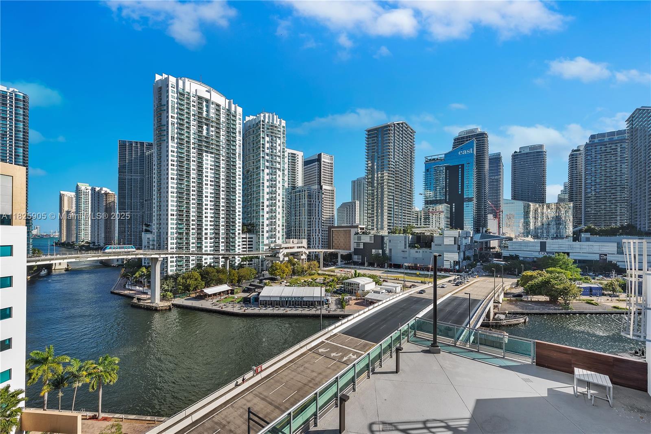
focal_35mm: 14
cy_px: 217
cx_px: 326
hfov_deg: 104.2
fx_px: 253
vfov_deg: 81.2
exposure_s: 1/200
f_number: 10
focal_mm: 14
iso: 250
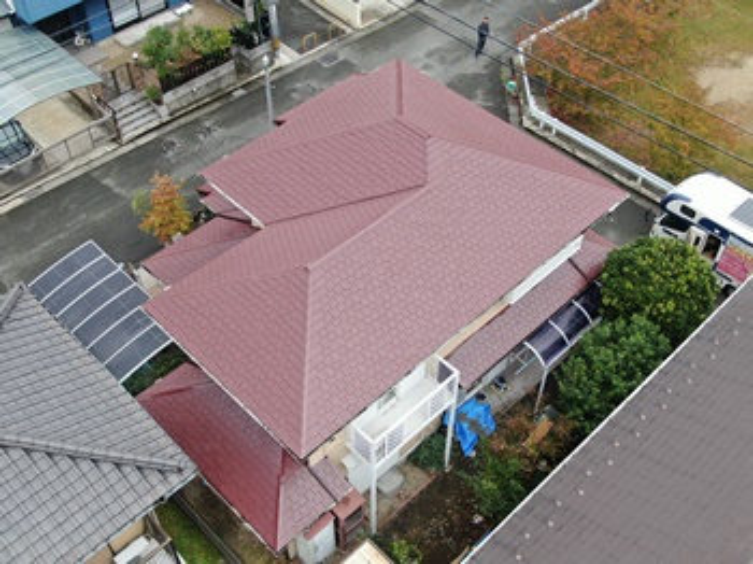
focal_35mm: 41
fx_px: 891
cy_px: 282
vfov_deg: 35.1
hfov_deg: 45.8
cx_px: 376
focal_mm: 7.07
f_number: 3.5
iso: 110
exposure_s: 1/200
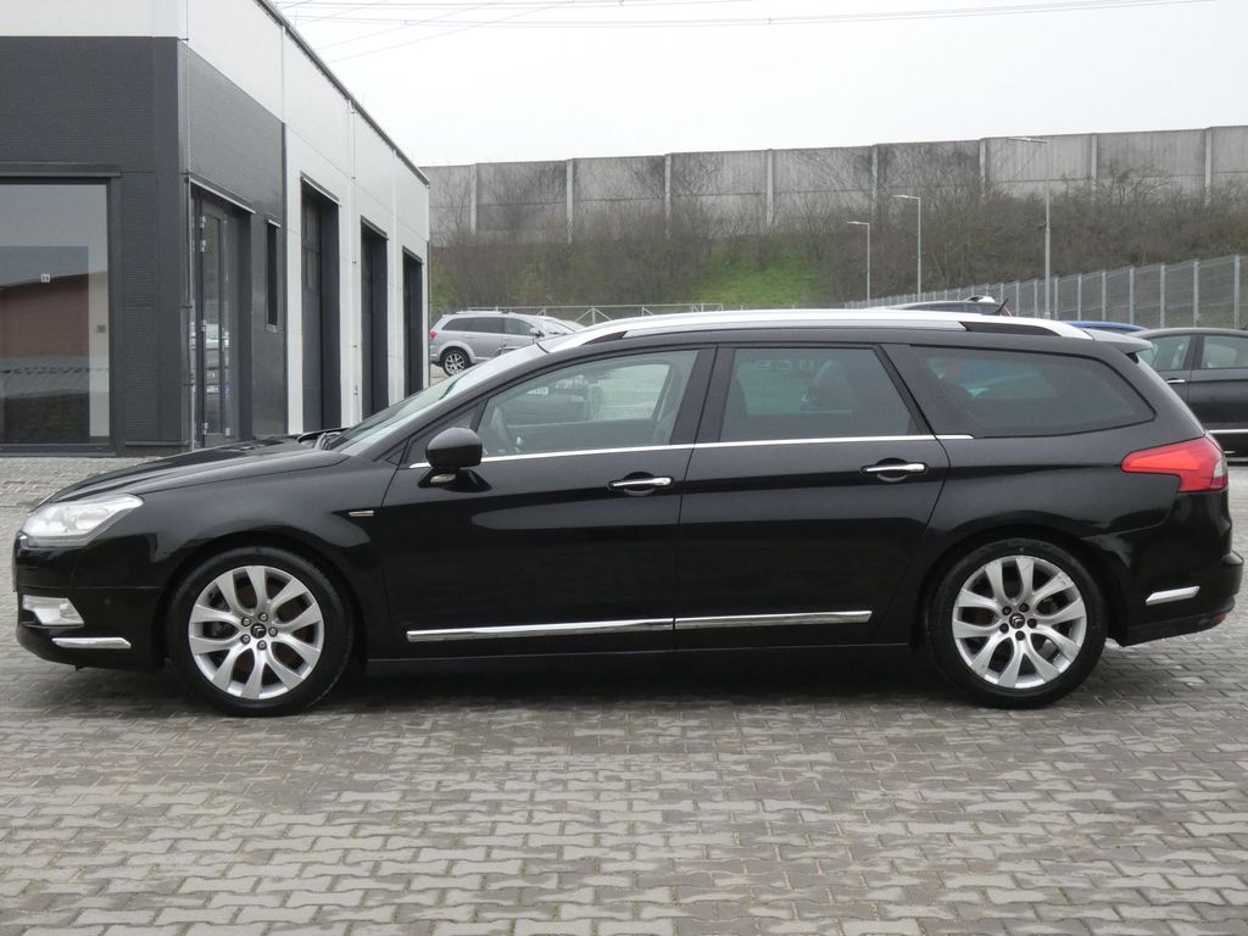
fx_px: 2091
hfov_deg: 33.2
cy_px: 468
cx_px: 624
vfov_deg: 25.2
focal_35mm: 58
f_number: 5.6
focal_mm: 10.4
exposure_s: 1/80
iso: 400
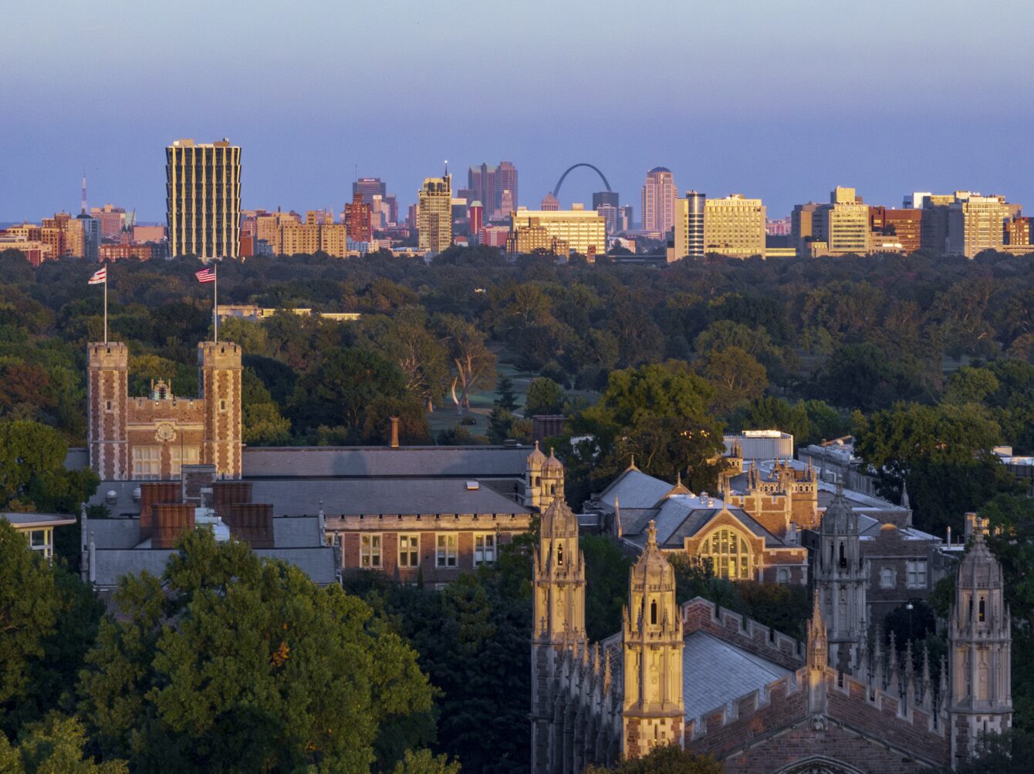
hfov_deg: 11.9
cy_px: 387
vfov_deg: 8.9
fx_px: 4957
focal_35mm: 166
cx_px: 517
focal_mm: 30.71
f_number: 3.4
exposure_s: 1/800
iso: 400
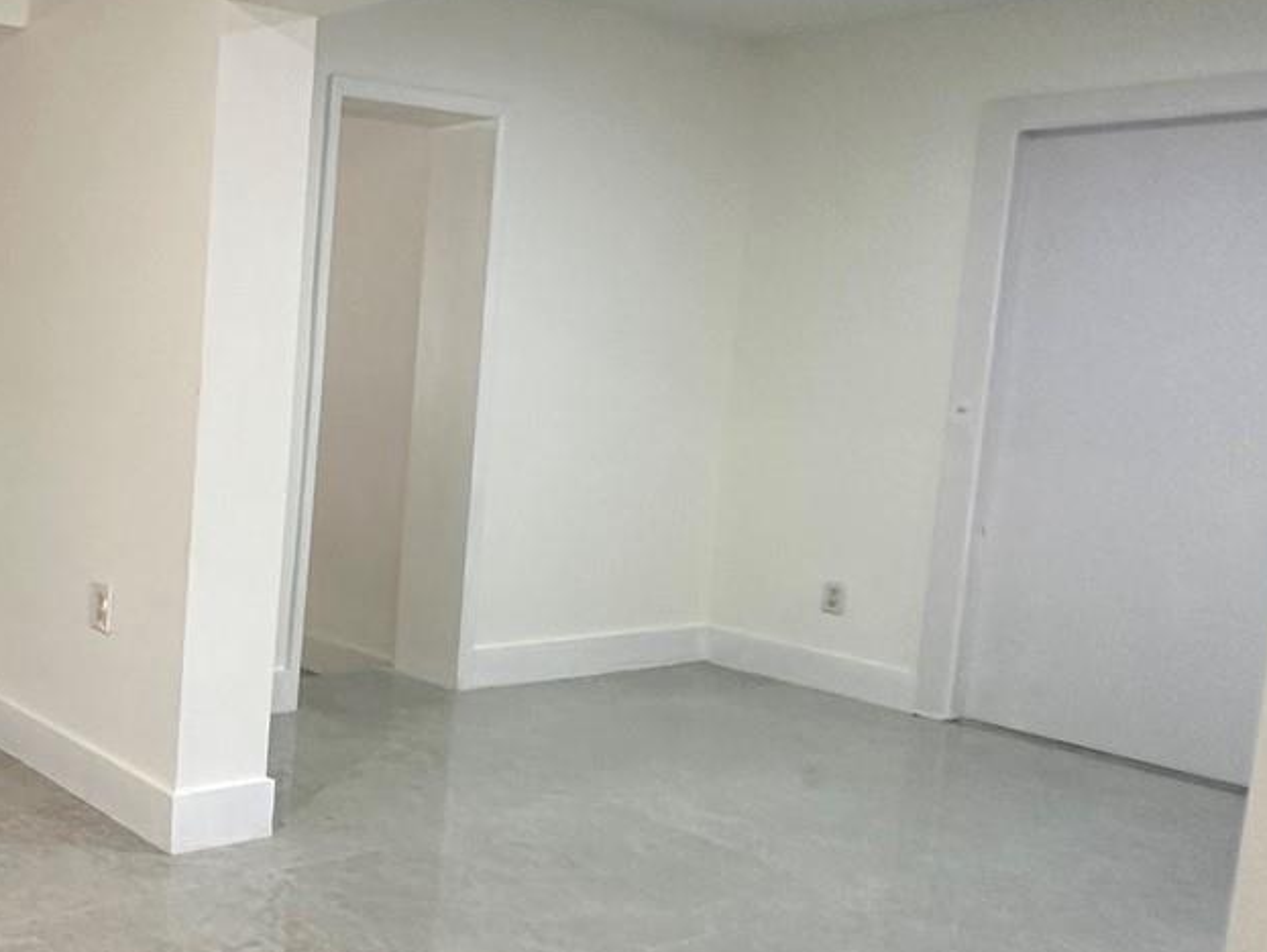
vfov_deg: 39.7
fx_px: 1318
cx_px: -110
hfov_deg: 41.5
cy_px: 444
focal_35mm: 36
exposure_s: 1/120
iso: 160
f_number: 2.2
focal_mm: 2.22
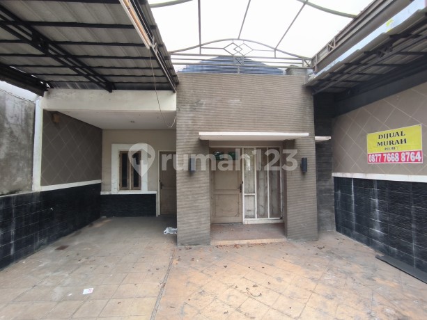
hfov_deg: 94.5
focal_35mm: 16
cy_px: 160
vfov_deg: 78.1
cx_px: 214
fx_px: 197
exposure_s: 1/50
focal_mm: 1.65
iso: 107
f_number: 2.2
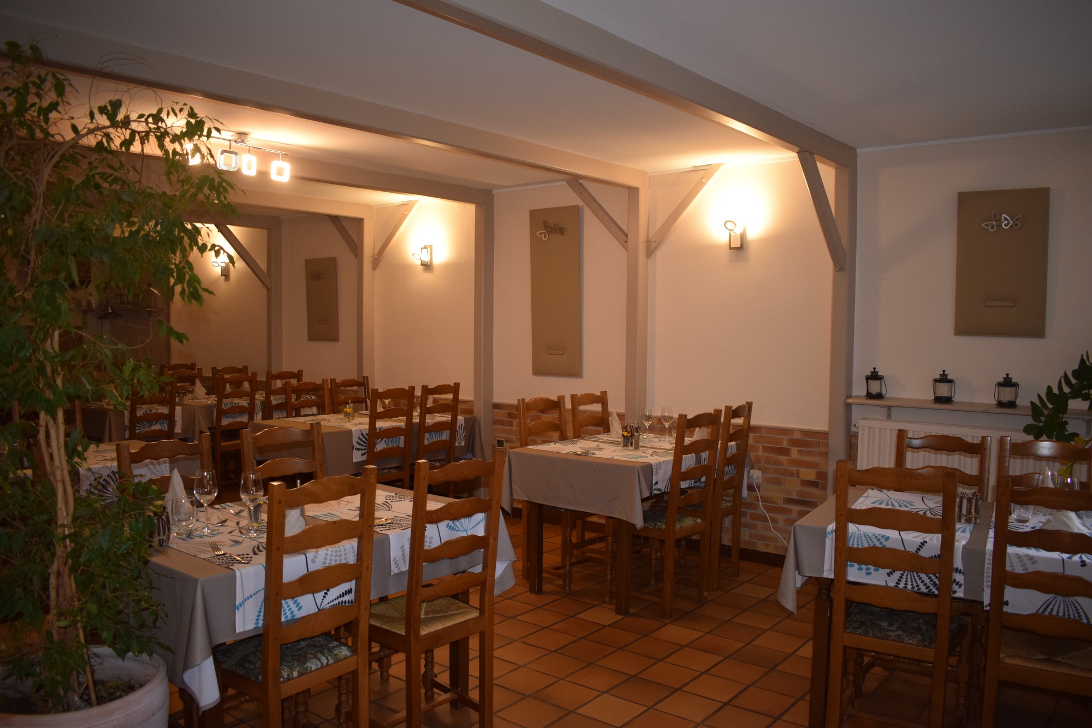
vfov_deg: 47.9
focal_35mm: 27
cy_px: 364
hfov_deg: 67.4
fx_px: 819
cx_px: 546
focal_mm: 18
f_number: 3.5
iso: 900
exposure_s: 1/60
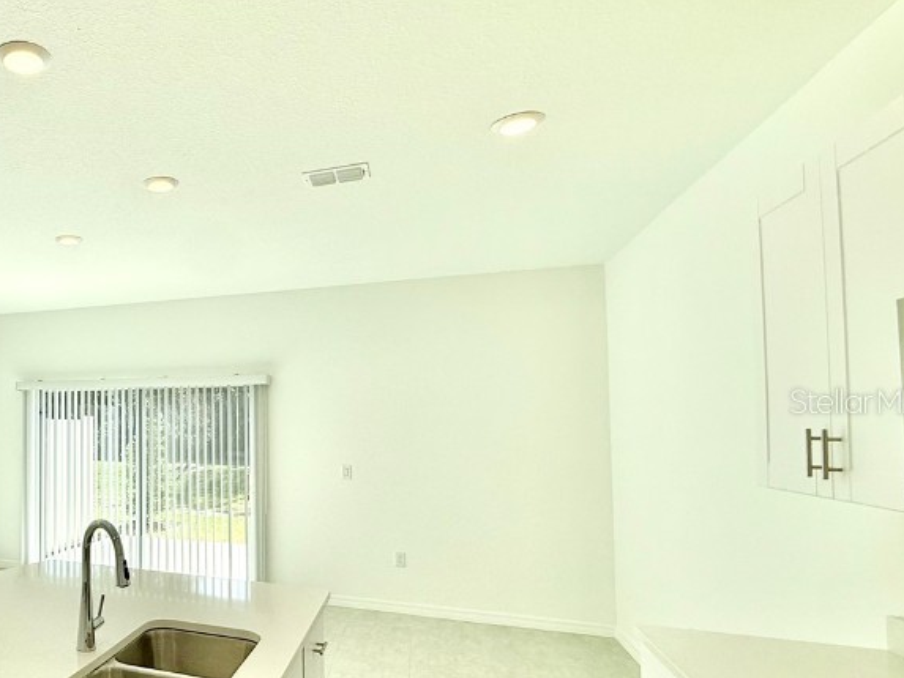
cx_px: 131
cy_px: 400
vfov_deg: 54.6
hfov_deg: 61.2
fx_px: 653
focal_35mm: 25
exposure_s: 1/779
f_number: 2.2
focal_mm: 2.22
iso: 64
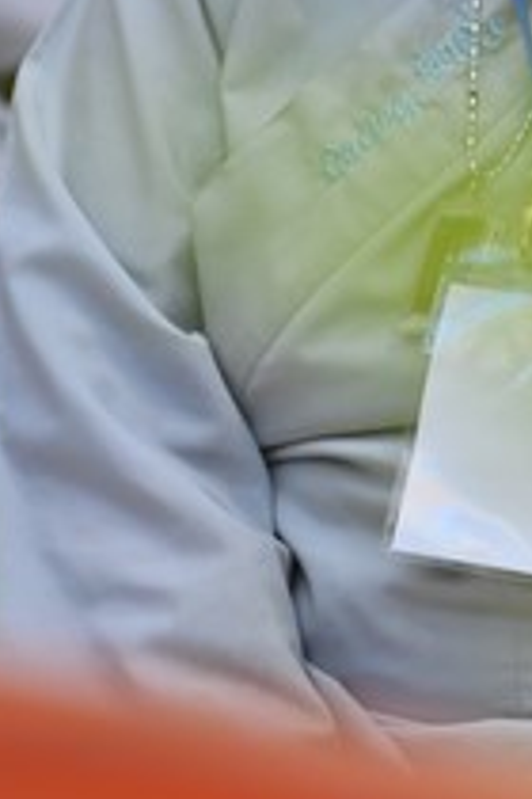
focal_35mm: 372
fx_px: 8245
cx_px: 595
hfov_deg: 3.7
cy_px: -388
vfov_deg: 5.5
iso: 1000
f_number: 4.5
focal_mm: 120
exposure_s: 1/80
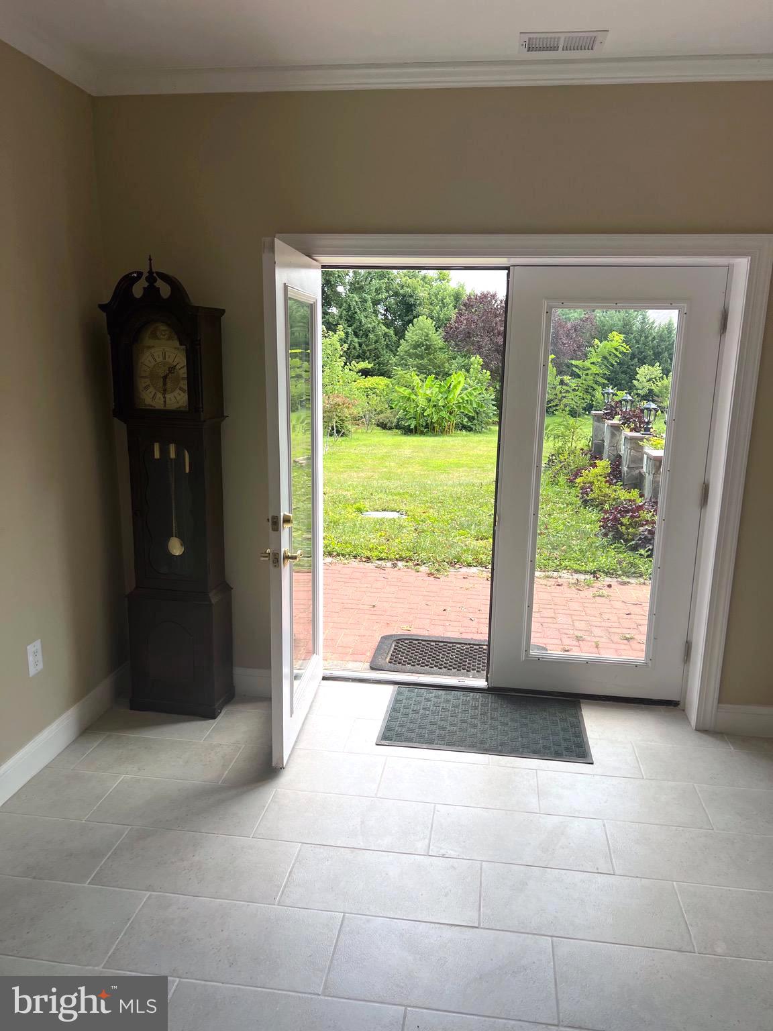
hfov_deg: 53.1
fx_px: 774
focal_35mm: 26
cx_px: 386
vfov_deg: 67.3
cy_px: 516
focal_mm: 5.7
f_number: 1.5
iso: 50
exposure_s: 1/506
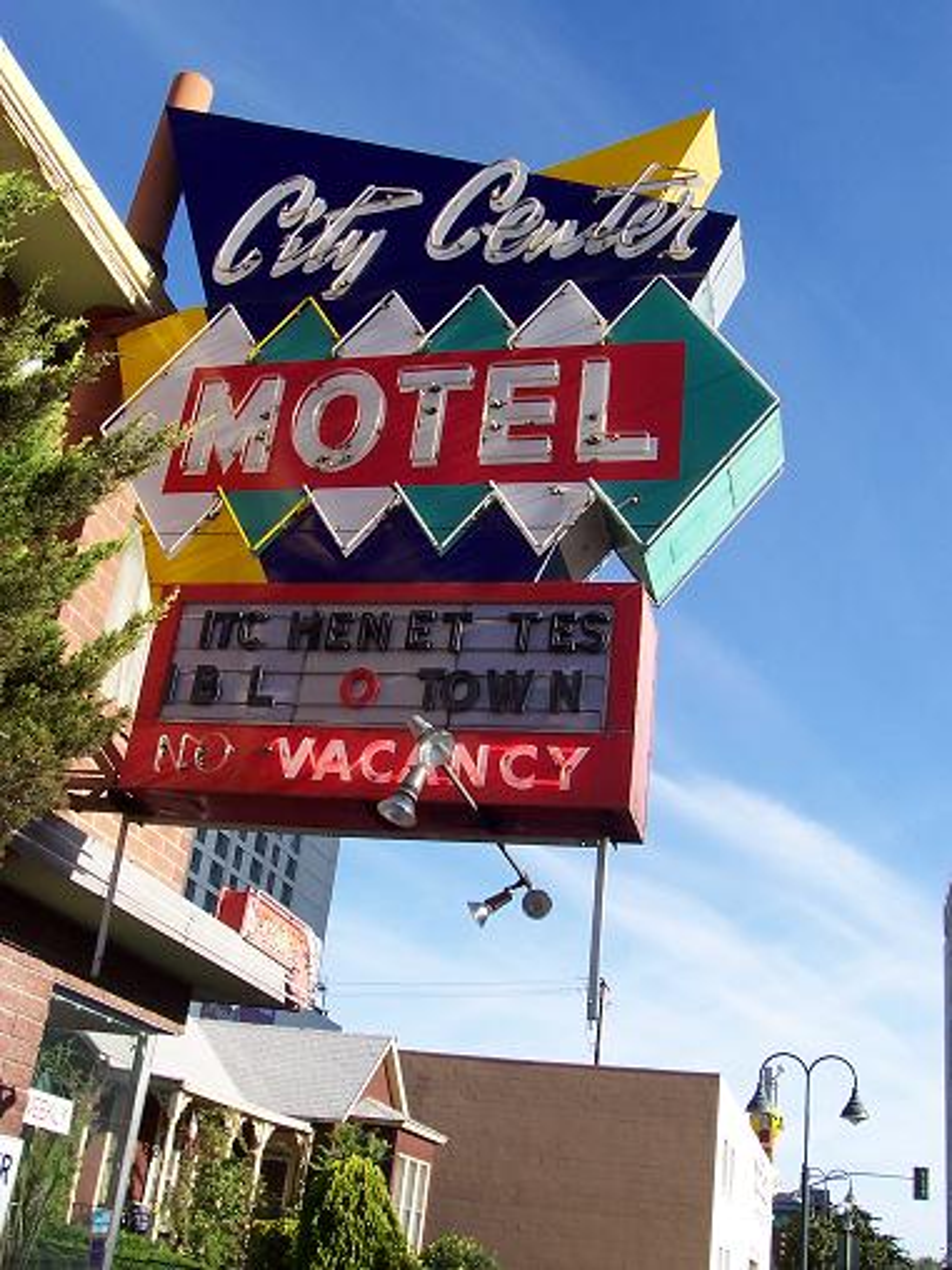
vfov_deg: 50.1
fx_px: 1357
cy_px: 635
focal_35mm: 37
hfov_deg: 38.7
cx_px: 476
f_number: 5.6
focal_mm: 5.6
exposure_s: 1/250
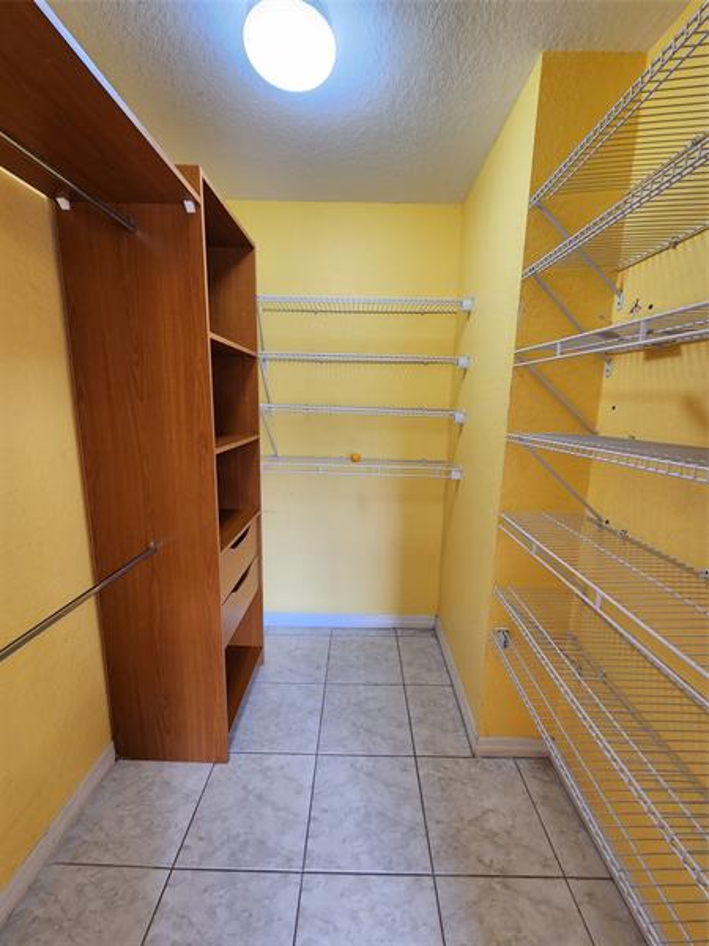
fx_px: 355
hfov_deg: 89.9
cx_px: 354
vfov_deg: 106.2
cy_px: 473
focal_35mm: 13
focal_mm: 2.2
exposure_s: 1/60
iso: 200
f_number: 2.2
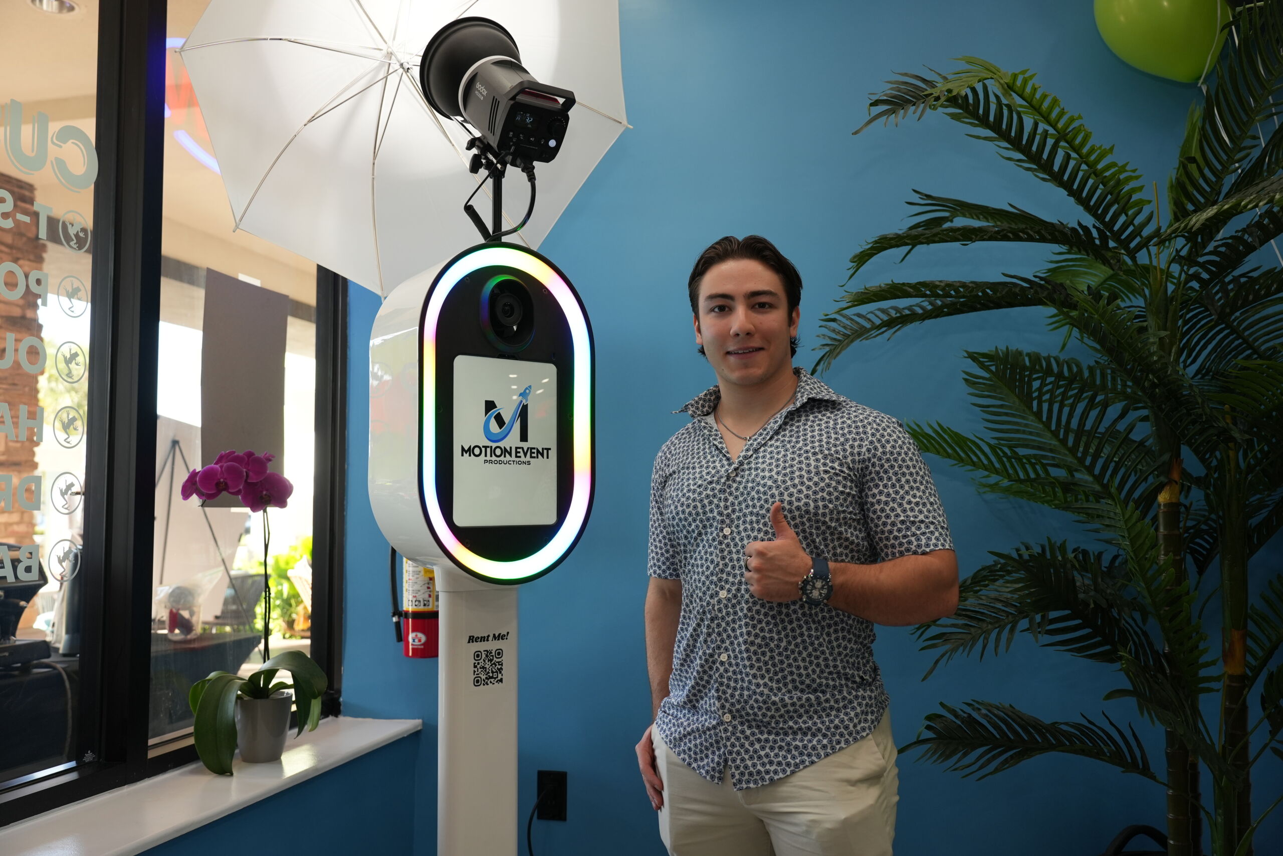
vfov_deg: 42.3
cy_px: 428
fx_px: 1105
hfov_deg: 60.3
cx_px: 642
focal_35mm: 31
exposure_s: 1/288
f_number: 4
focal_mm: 31
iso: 640
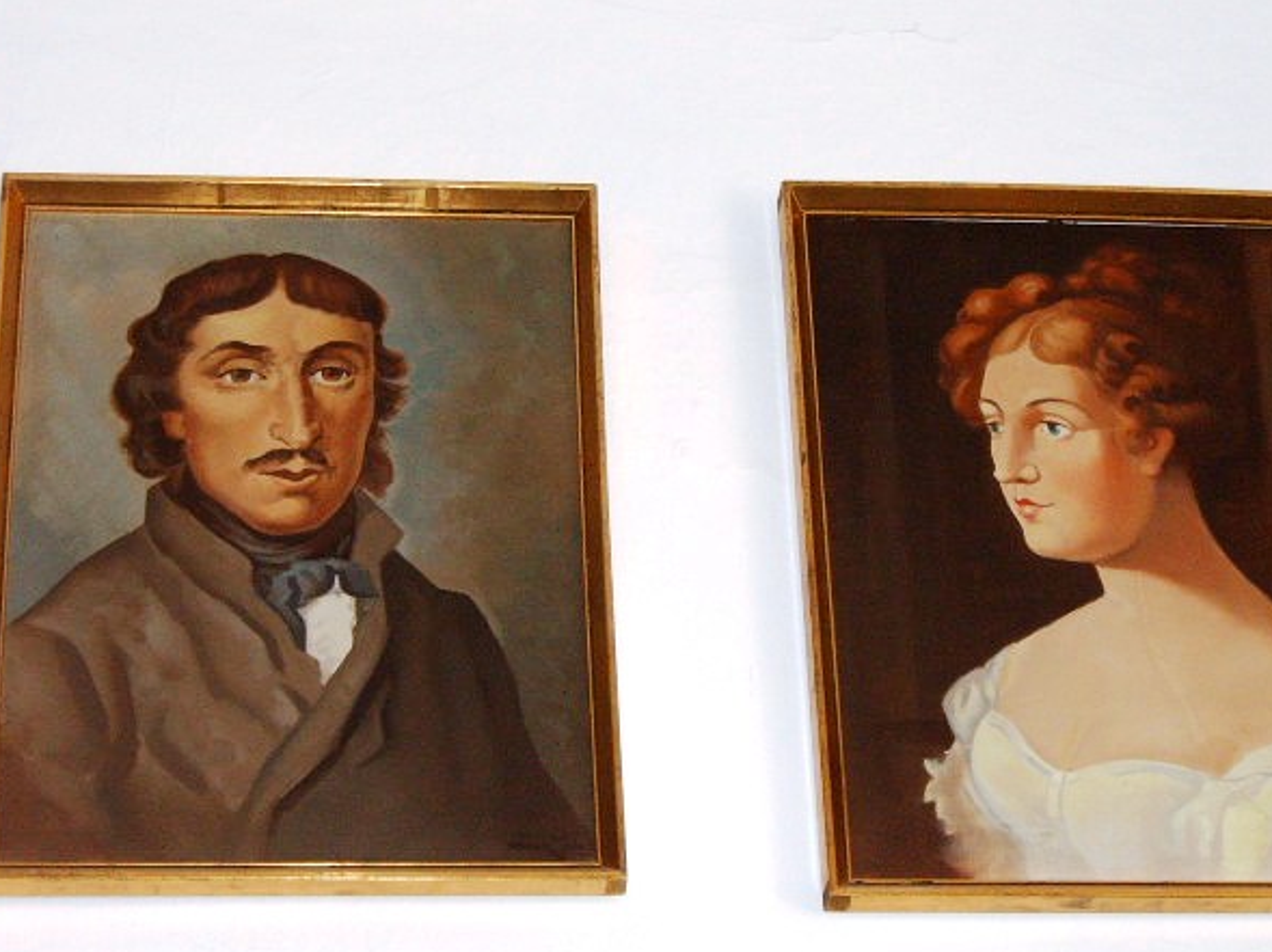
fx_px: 3195
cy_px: 501
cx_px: 663
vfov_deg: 17.0
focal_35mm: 87
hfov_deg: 22.5
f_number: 4
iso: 141
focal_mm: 12.4
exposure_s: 1/45
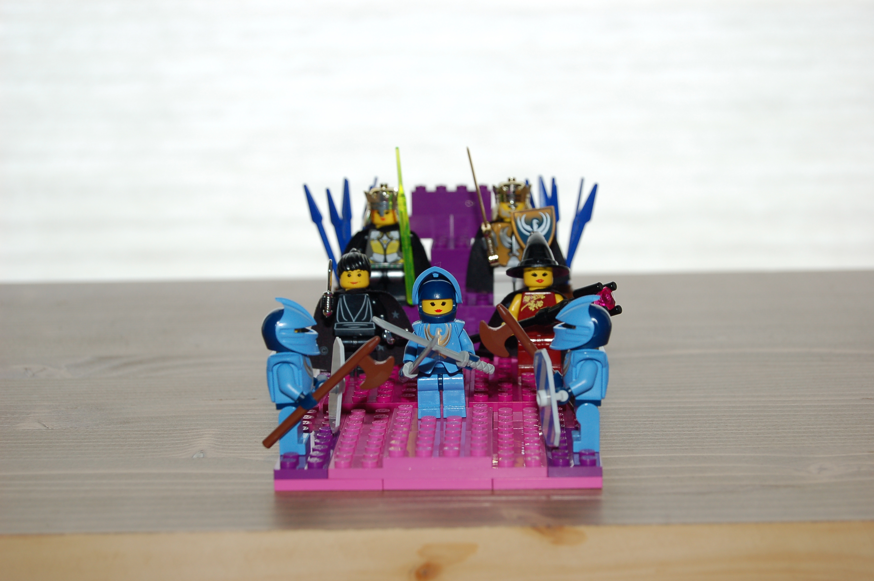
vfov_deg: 16.5
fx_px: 2001
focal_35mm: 82
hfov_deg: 24.6
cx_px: 437
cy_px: 290
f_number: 5.6
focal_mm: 55
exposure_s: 1/125
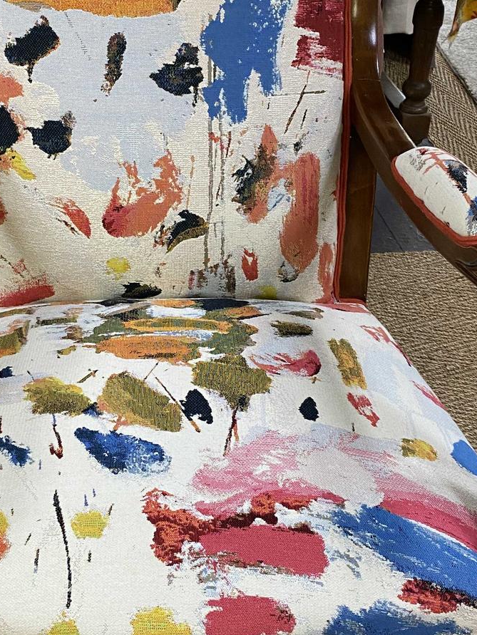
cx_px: 174
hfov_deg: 26.0
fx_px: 1028
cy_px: 296
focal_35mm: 56
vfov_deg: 34.3
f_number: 1.8
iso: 160
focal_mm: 4.25
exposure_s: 1/50
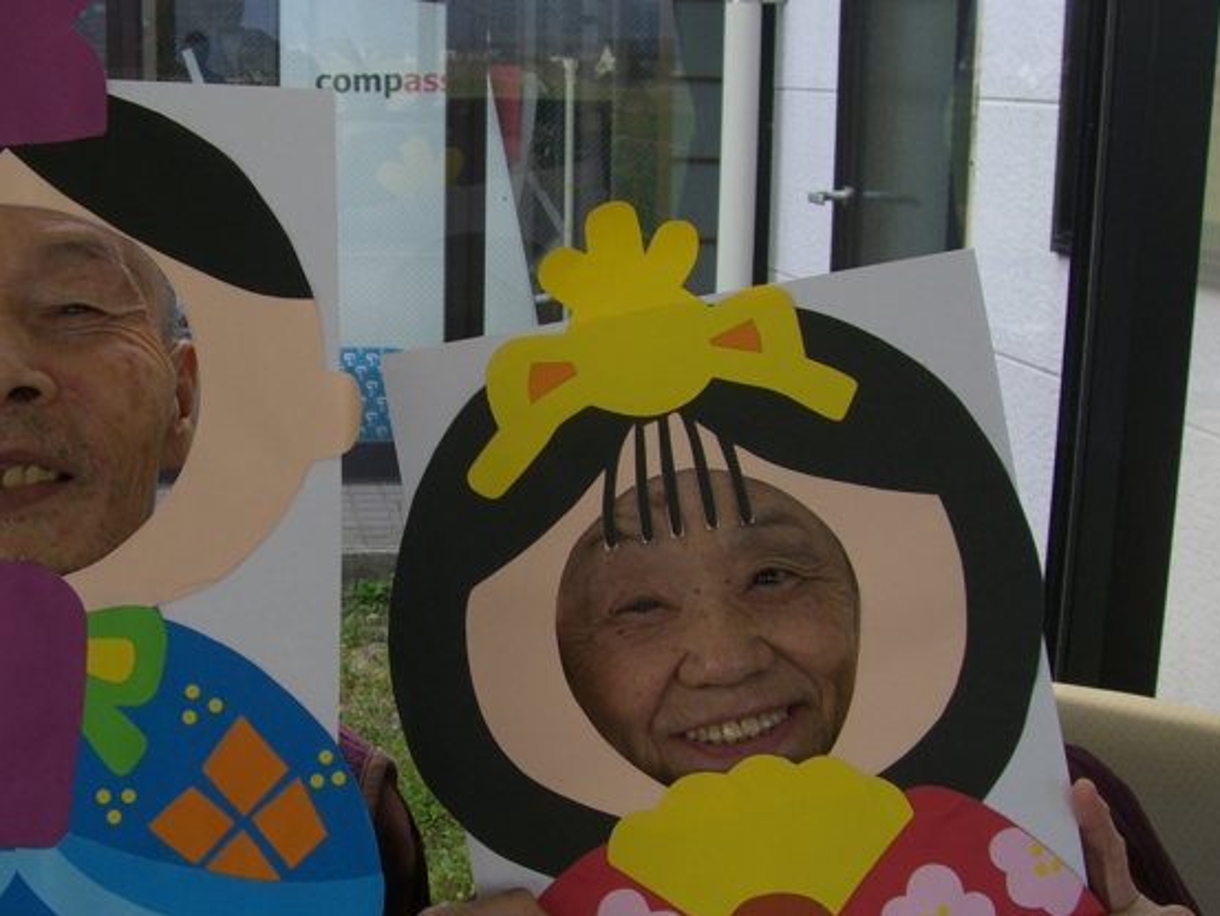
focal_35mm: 55
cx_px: 386
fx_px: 1939
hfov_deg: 34.5
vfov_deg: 26.5
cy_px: 521
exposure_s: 1/200
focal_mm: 6.2
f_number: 2.7
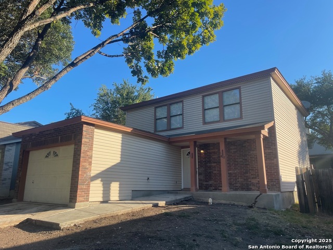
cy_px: 125
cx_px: 166
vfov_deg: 53.1
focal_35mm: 26
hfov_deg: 67.3
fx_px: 250
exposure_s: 1/1453
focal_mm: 4.2
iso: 32
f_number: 1.6
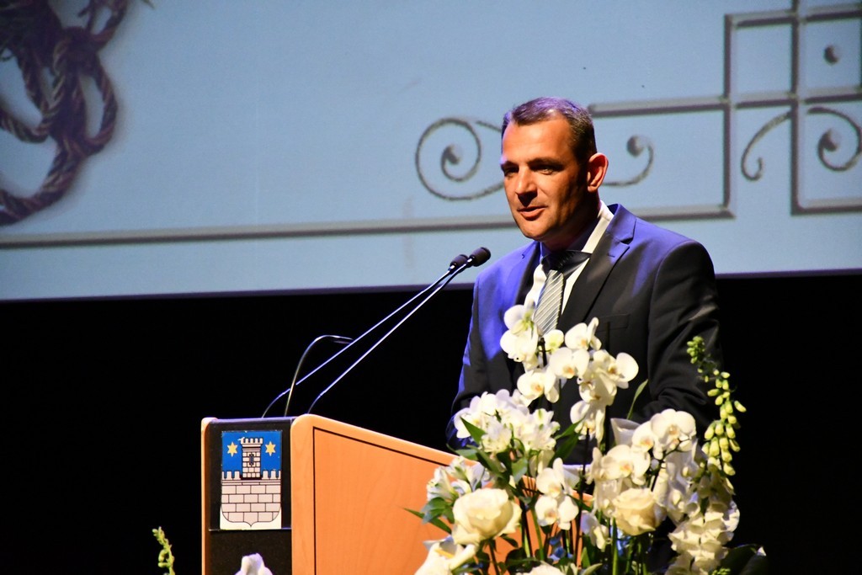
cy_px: 288
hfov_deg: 9.8
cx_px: 431
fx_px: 5029
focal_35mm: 210
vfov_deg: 6.5
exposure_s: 1/250
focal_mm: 140
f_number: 5.6
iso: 10000
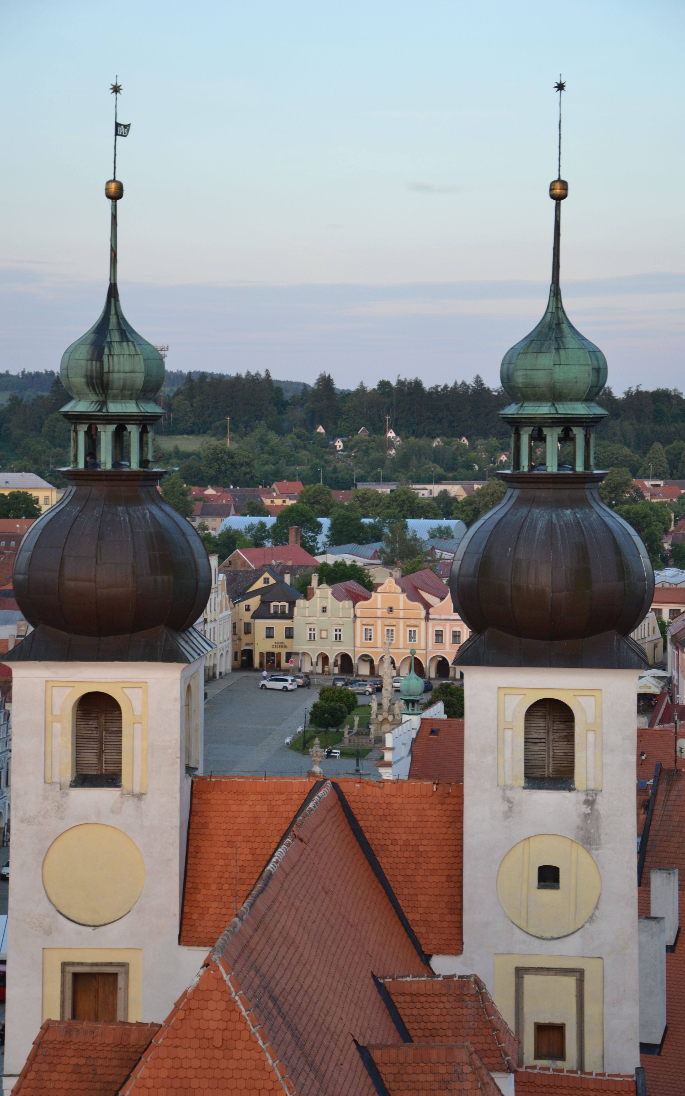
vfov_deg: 23.3
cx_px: 349
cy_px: 550
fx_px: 2659
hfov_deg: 14.7
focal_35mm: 89
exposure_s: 1/125
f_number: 5
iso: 220
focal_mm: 58
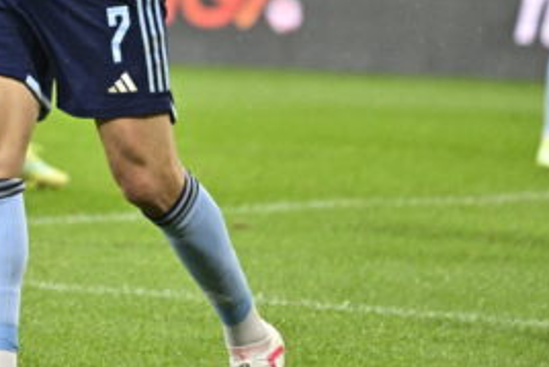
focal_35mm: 687
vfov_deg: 2.0
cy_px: -154
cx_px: -59
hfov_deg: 3.0
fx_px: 10482
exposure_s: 1/1250
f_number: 5.6
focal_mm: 240
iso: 4000
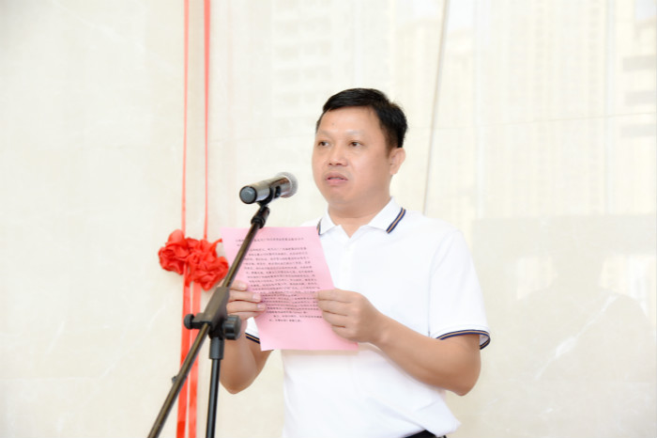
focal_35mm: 78
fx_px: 1423
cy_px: 219
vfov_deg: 17.5
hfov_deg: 26.0
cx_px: 328
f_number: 5.6
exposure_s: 1/160
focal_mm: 78
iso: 2000
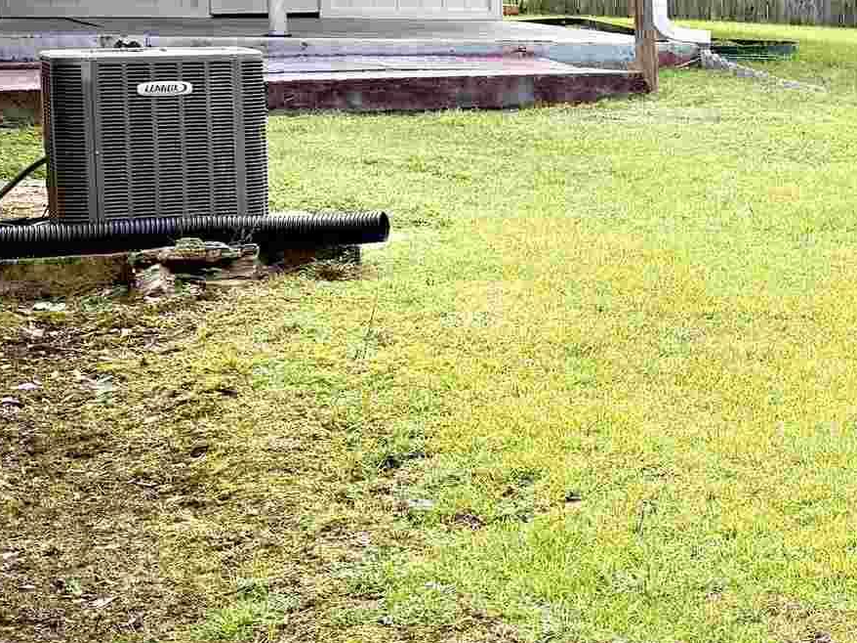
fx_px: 2079
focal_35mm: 84
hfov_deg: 19.8
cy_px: 124
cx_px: 1330
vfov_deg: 17.4
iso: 100
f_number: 1.78
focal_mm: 6.76
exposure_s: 1/494
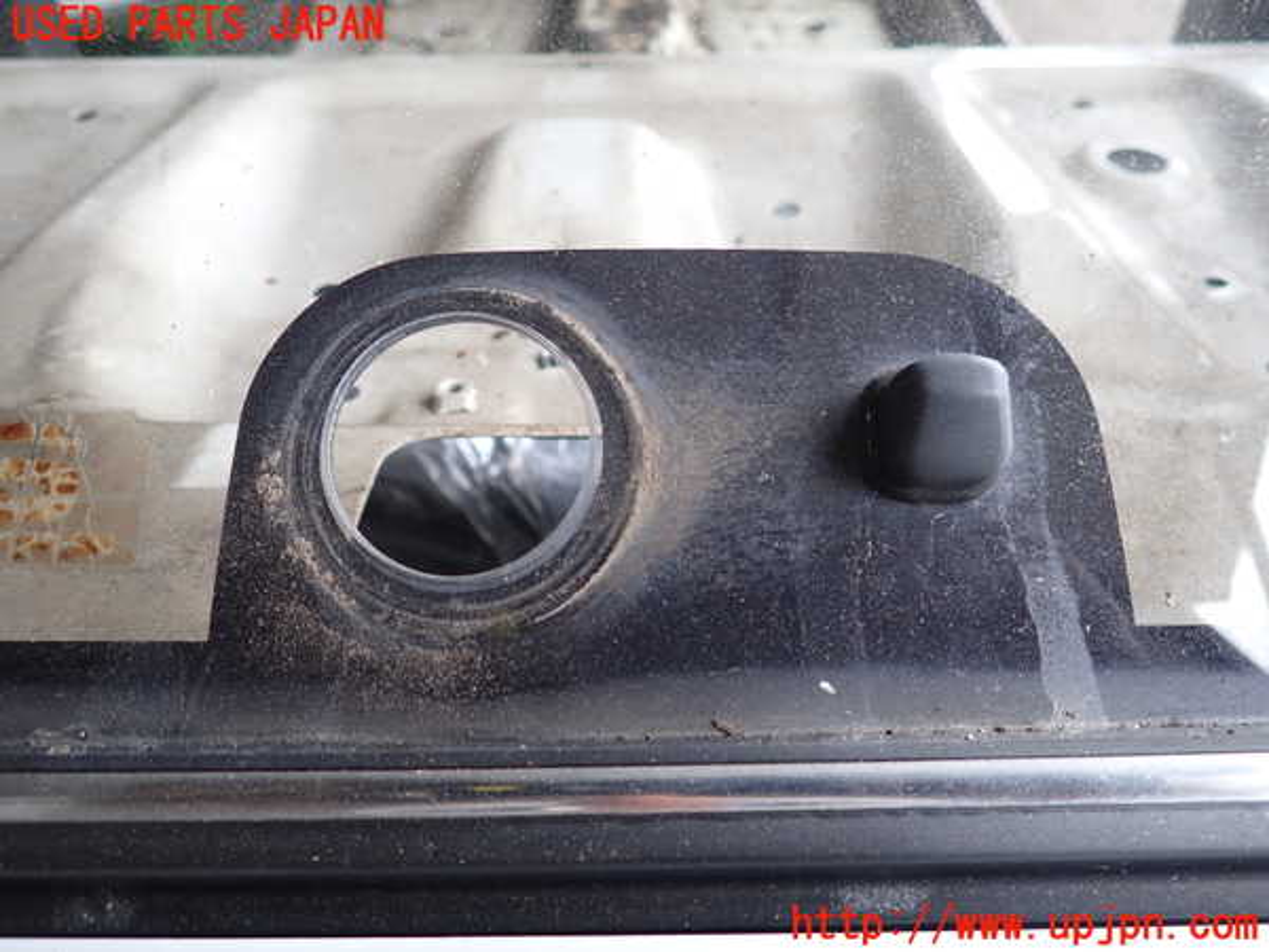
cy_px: 476
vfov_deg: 54.9
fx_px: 916
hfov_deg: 69.4
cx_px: 634
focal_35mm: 25
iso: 160
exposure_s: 1/60
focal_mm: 4.5
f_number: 2
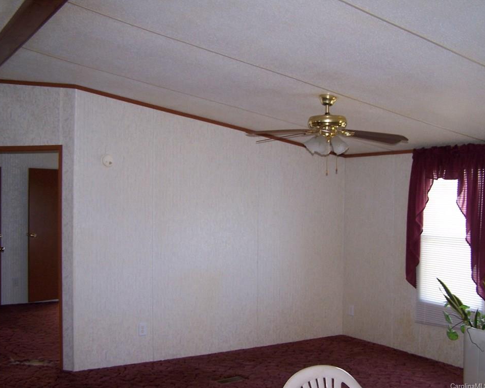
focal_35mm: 40
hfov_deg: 45.8
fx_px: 574
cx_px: 248
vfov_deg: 37.3
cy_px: 195
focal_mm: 6.3
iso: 140
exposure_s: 1/60
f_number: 2.8
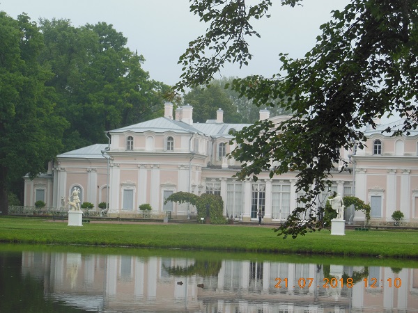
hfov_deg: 18.4
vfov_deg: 13.8
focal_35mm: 107
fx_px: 1292
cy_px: 156
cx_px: 209
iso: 125
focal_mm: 19.1
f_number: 5.7
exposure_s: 1/250
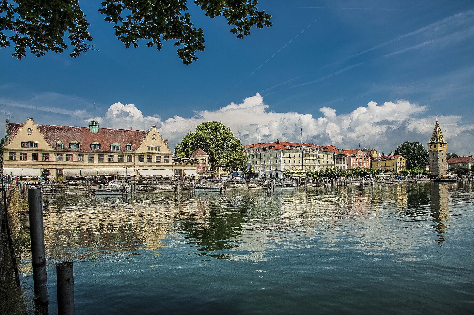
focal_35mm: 24
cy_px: 158
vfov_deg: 53.1
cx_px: 237
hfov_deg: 73.8
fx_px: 316
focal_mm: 24
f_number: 20
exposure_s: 1/160
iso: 250
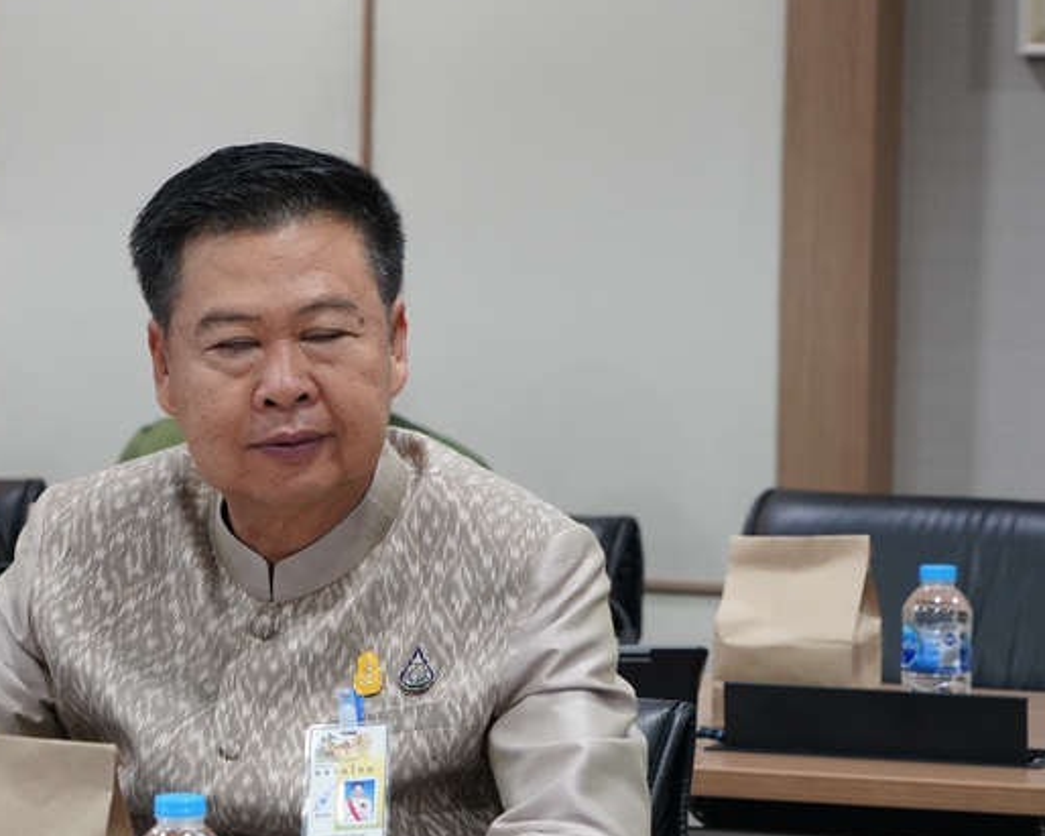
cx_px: 331
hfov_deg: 10.5
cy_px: 525
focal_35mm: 184
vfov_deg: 8.4
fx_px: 5690
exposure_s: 1/80
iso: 3200
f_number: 7.1
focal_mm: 126
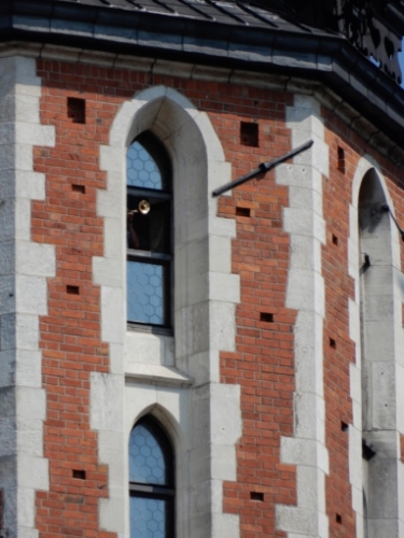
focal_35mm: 840
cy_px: 269
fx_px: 13071
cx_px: 202
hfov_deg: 1.8
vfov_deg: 2.4
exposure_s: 1/400
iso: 80
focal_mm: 151
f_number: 6.9
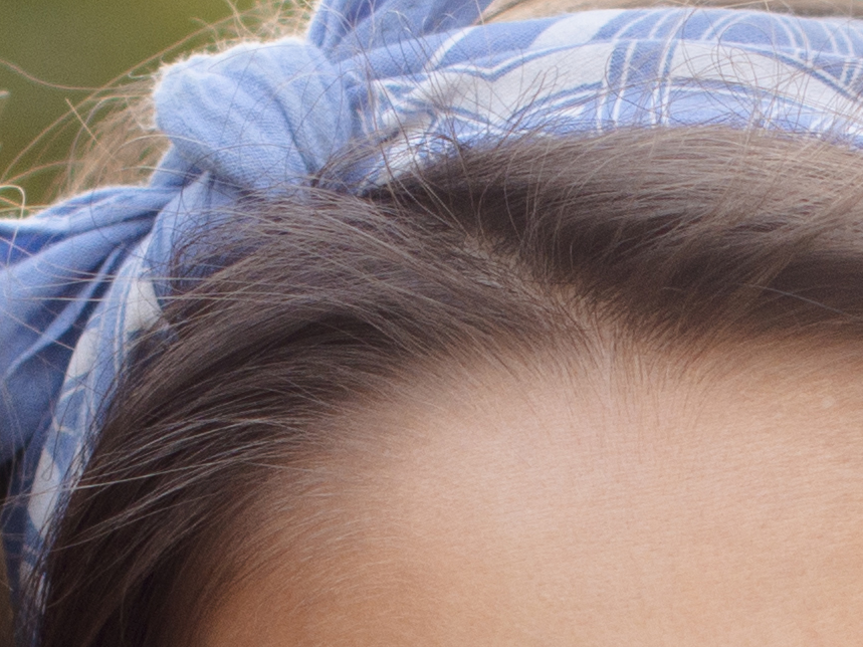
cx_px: 720
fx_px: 10270
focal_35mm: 412
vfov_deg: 3.6
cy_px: 1414
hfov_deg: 4.8
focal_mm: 50
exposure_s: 1/250
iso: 250
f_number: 2.8
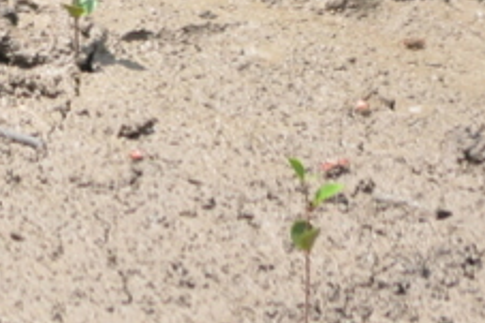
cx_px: -64
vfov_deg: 0.9
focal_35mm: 1586
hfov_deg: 1.3
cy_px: -30
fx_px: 21351
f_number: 5.6
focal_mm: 300
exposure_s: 1/2000
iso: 1250
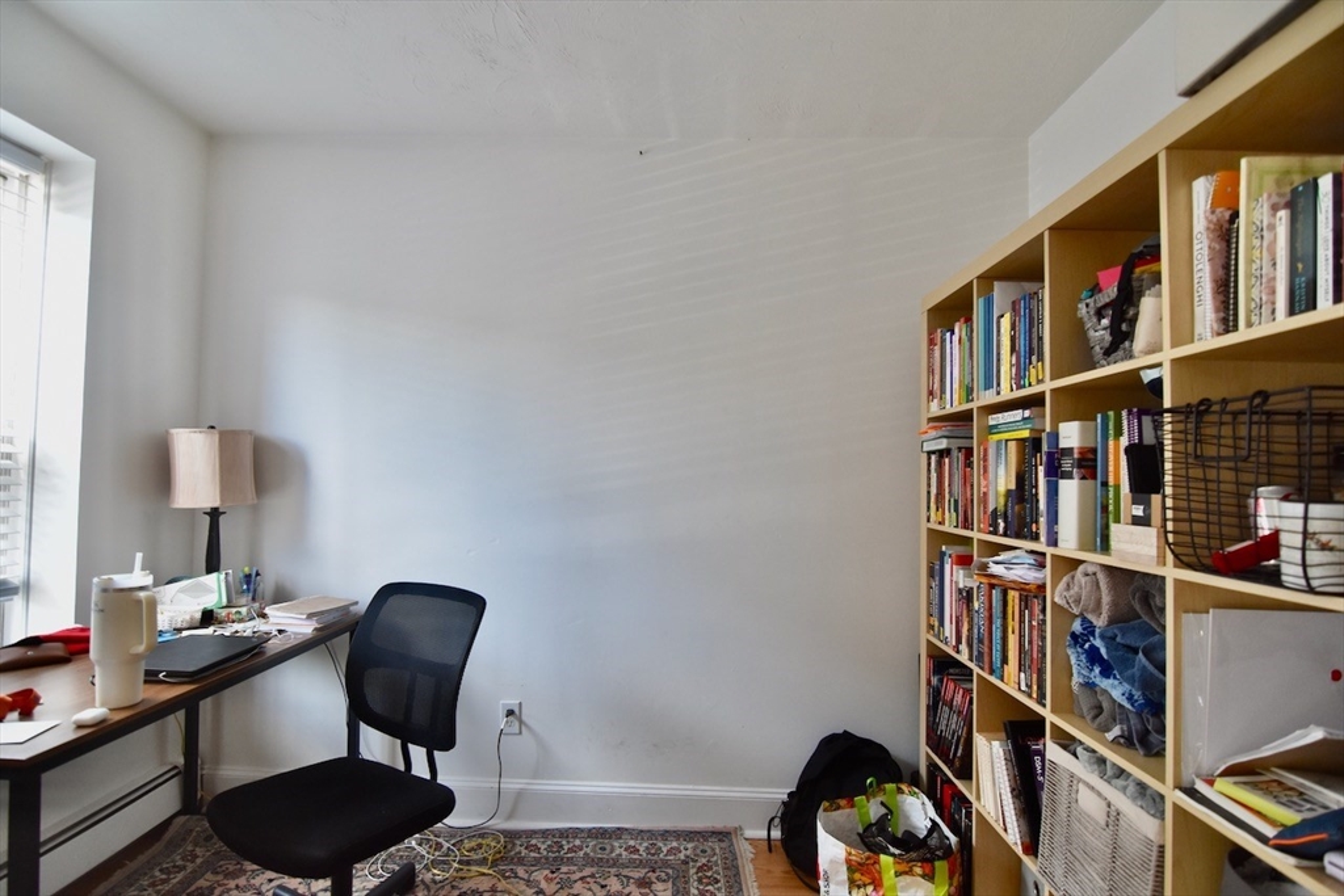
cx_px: 672
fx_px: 616
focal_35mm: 16
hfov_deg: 95.0
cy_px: 448
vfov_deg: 72.1
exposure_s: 1/80
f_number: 4.5
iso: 800
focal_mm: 11
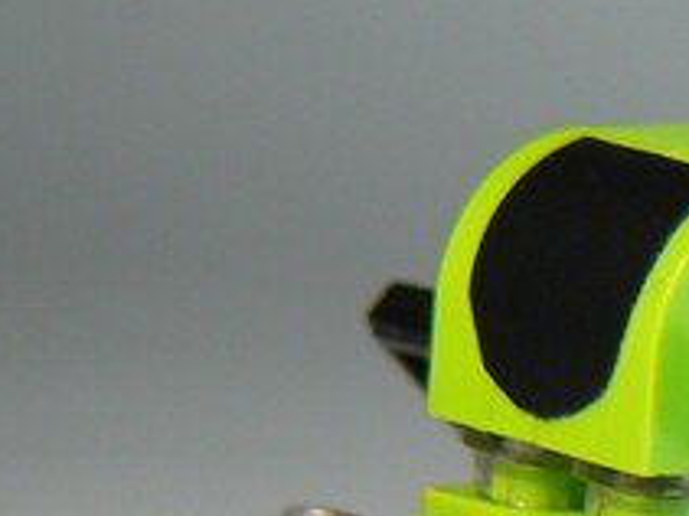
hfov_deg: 5.2
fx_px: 7460
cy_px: 973
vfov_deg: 3.9
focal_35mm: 375
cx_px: 1087
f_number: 3.2
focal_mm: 16.5
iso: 80
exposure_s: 1/13
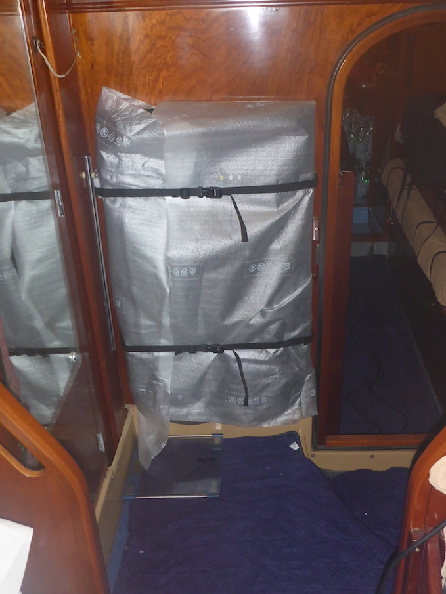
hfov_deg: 42.9
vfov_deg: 55.3
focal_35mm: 33
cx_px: 240
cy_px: 288
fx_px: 567
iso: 400
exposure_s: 1/60
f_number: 3.3
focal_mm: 4.9
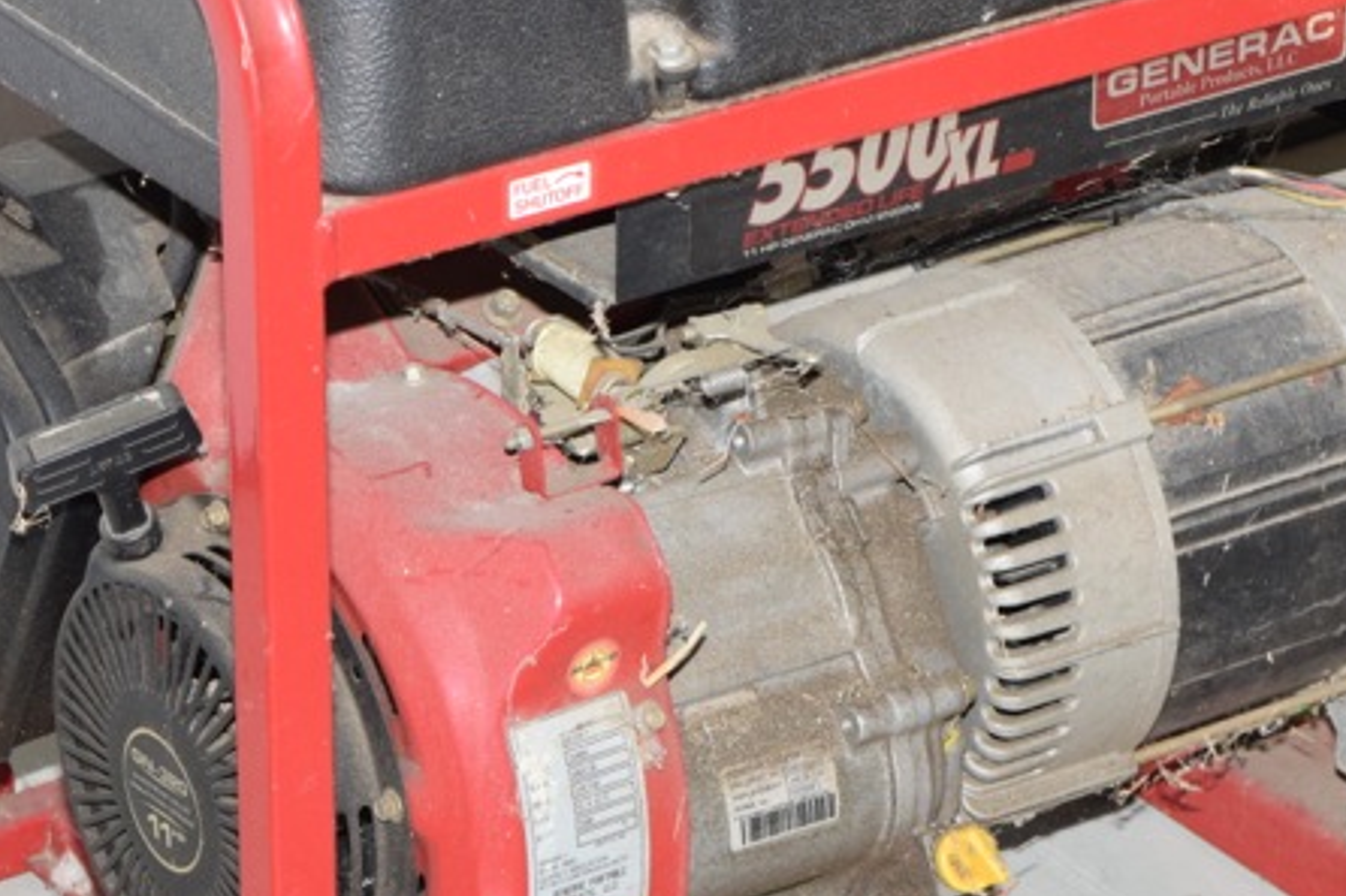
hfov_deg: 11.1
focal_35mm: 185
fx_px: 6919
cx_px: 827
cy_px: 448
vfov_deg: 7.4
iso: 800
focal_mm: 55
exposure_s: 1/100
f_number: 5.6
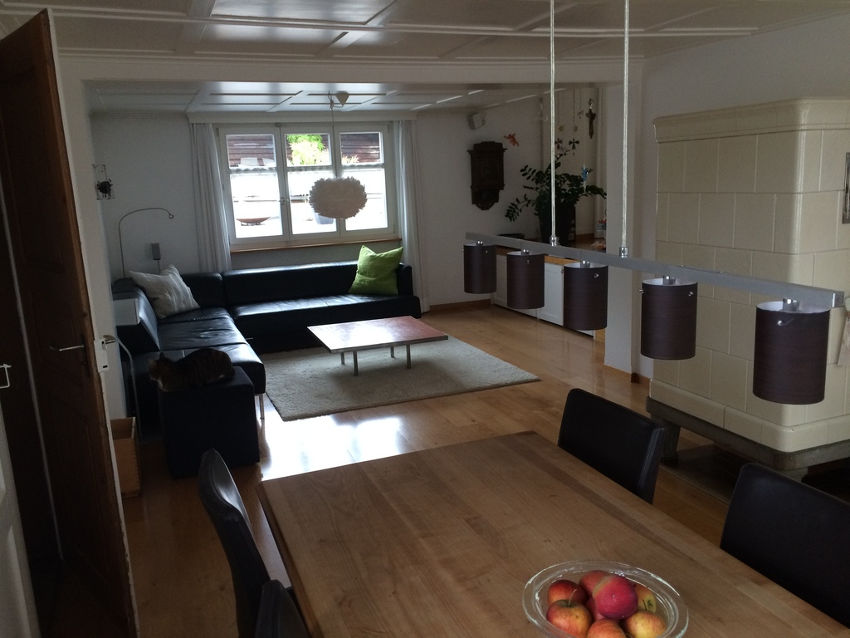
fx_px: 712
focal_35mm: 29
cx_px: 425
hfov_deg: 61.7
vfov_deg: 48.2
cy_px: 319
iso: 80
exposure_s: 1/33
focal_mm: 4.15
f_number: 2.2
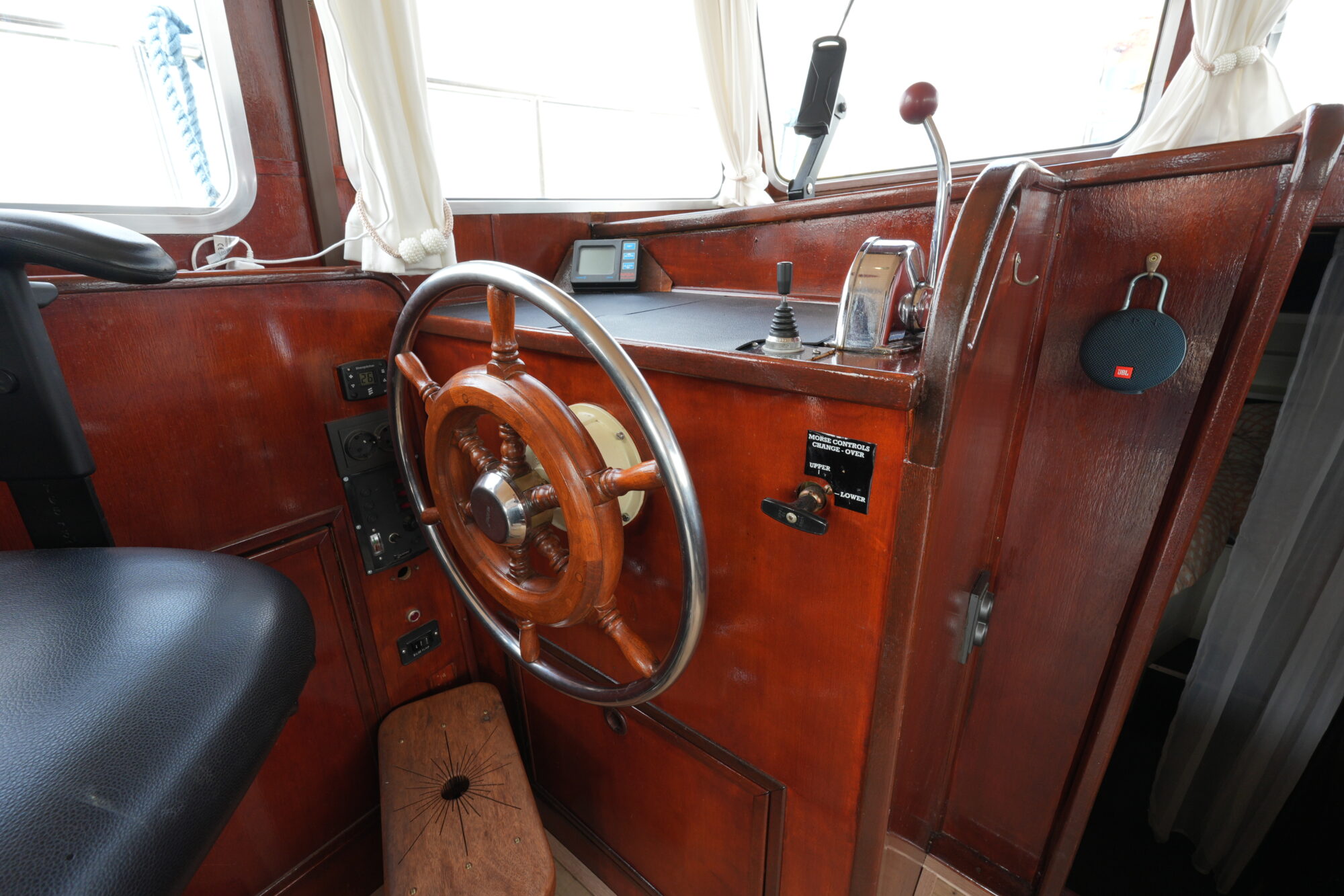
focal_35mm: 15
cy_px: 448
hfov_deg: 100.4
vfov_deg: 77.3
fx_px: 560
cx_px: 672
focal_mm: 10
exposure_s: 1/15
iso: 160
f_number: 8
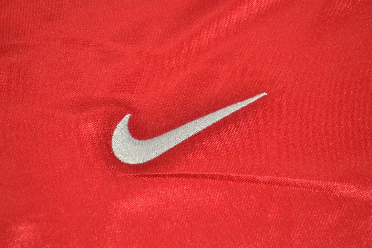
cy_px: 124
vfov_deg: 16.6
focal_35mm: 82
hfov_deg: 24.6
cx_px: 186
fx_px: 852
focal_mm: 55
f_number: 5.6
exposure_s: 1/200
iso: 200
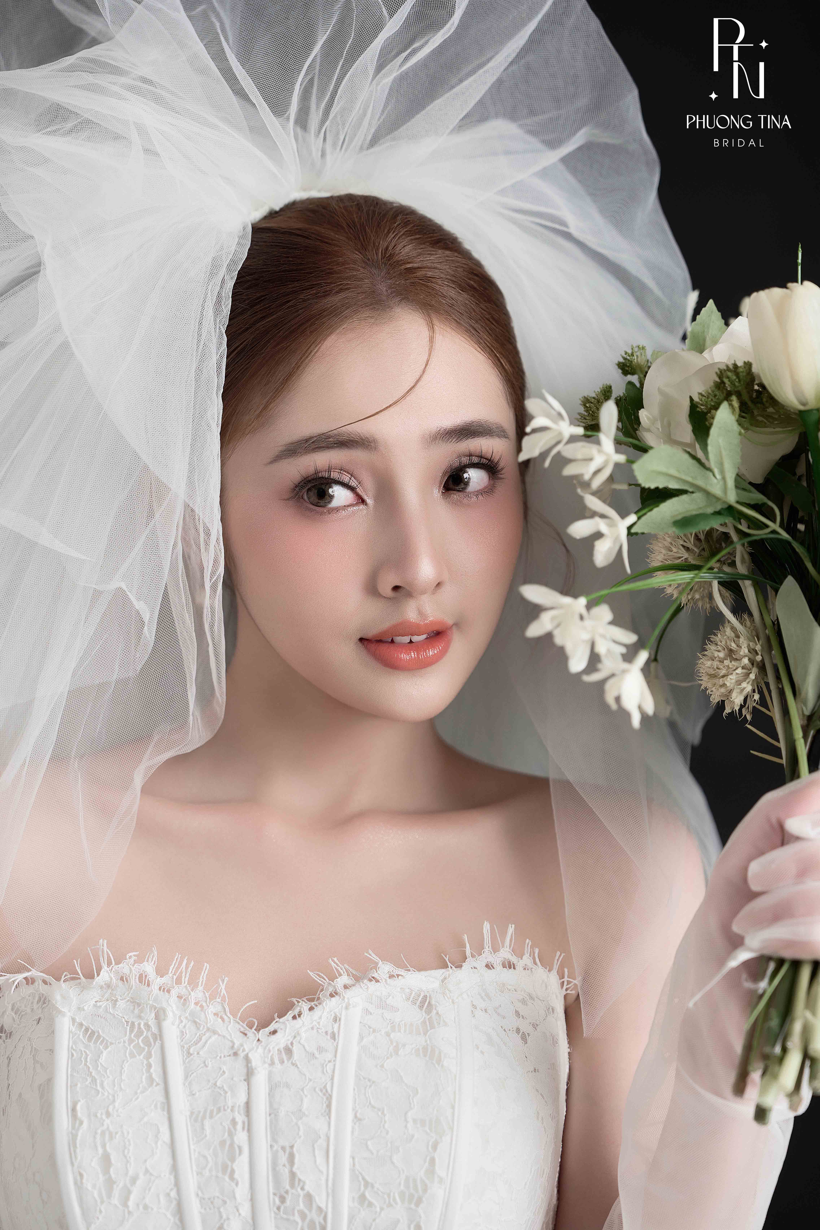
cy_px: 615
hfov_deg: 19.5
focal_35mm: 70
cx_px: 410
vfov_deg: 28.8
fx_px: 2392
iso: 500
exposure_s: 1/125
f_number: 3.2
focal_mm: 70
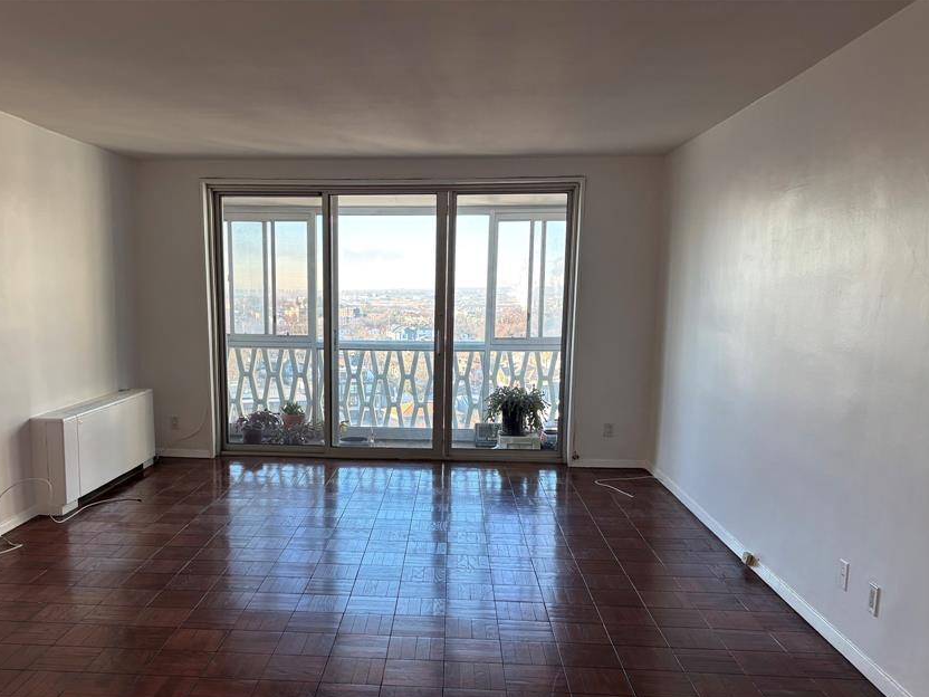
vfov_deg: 43.9
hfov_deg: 56.4
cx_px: 368
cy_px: 423
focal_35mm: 32
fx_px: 859
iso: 64
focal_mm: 5.96
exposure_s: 1/120
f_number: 1.6
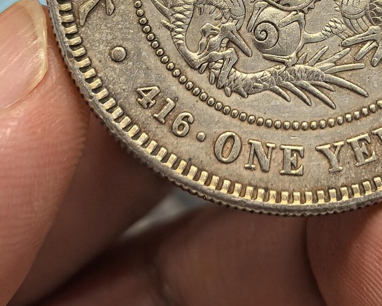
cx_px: 285
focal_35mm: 114
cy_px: -4
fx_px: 1289
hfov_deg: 16.8
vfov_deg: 13.3
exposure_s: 1/100
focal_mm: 6.98
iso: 250
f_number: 2
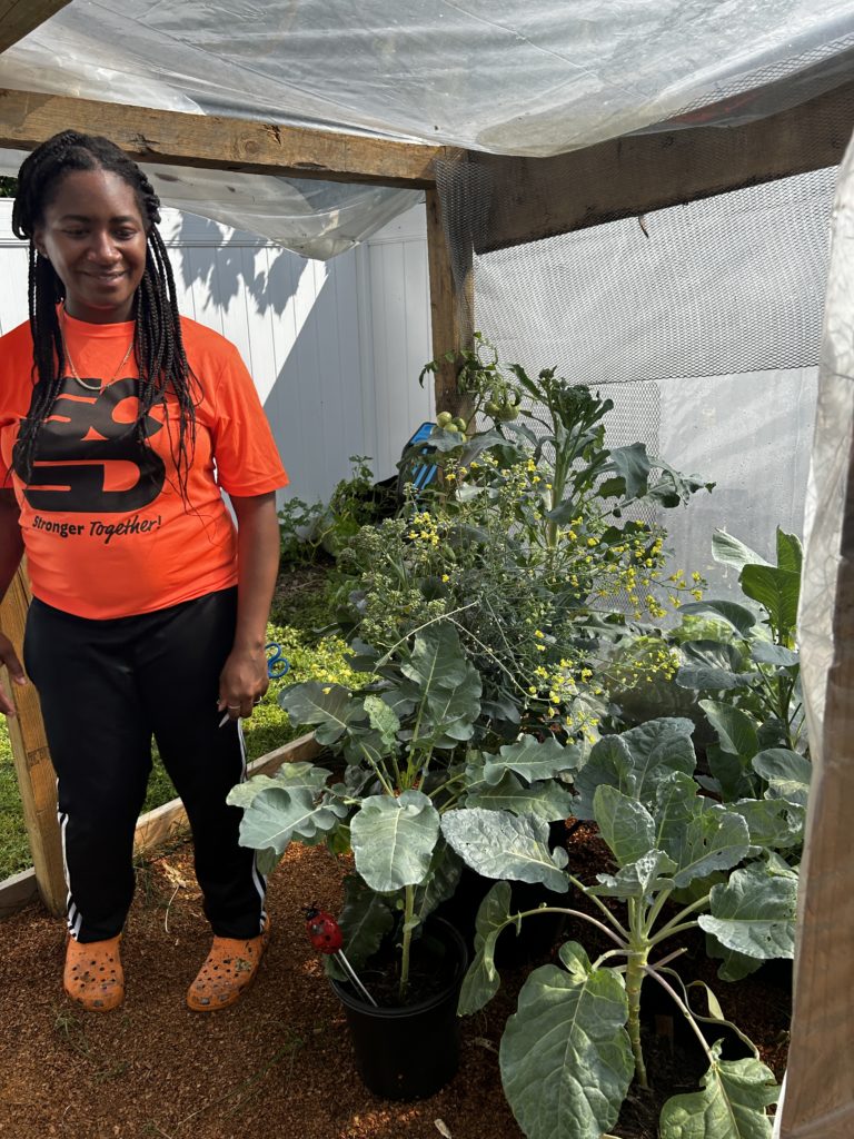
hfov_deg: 53.1
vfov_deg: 67.3
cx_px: 427
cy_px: 570
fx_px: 855
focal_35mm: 26
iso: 50
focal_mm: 5.7
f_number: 1.5
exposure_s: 1/2299
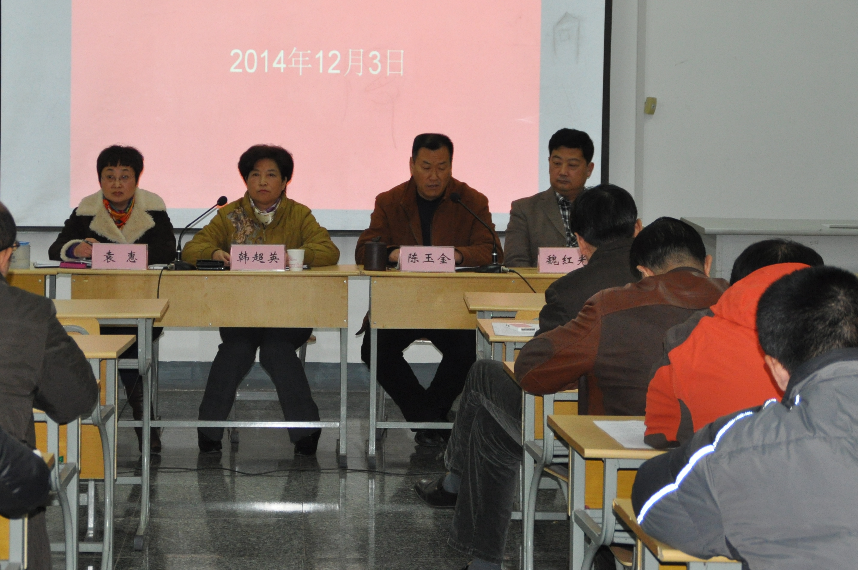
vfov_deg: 15.1
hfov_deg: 22.6
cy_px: 174
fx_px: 2142
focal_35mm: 90
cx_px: 313
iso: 800
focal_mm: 38
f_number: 4.5
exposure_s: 1/60
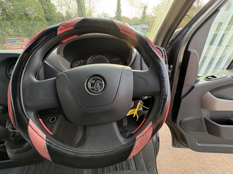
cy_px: 87
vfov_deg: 85.7
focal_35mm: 14
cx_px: 116
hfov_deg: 102.1
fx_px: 94
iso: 125
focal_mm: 2.22
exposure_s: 1/105
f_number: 2.2
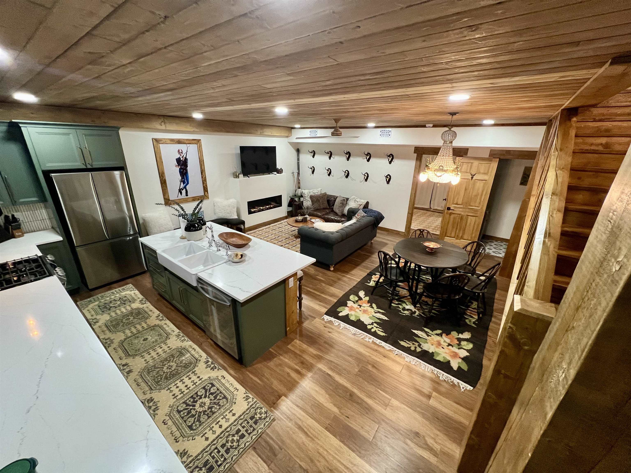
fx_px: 237
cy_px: 236
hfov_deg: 106.2
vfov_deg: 89.9
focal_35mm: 13
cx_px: 316
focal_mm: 1.57
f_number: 1.8
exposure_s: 1/60
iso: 250
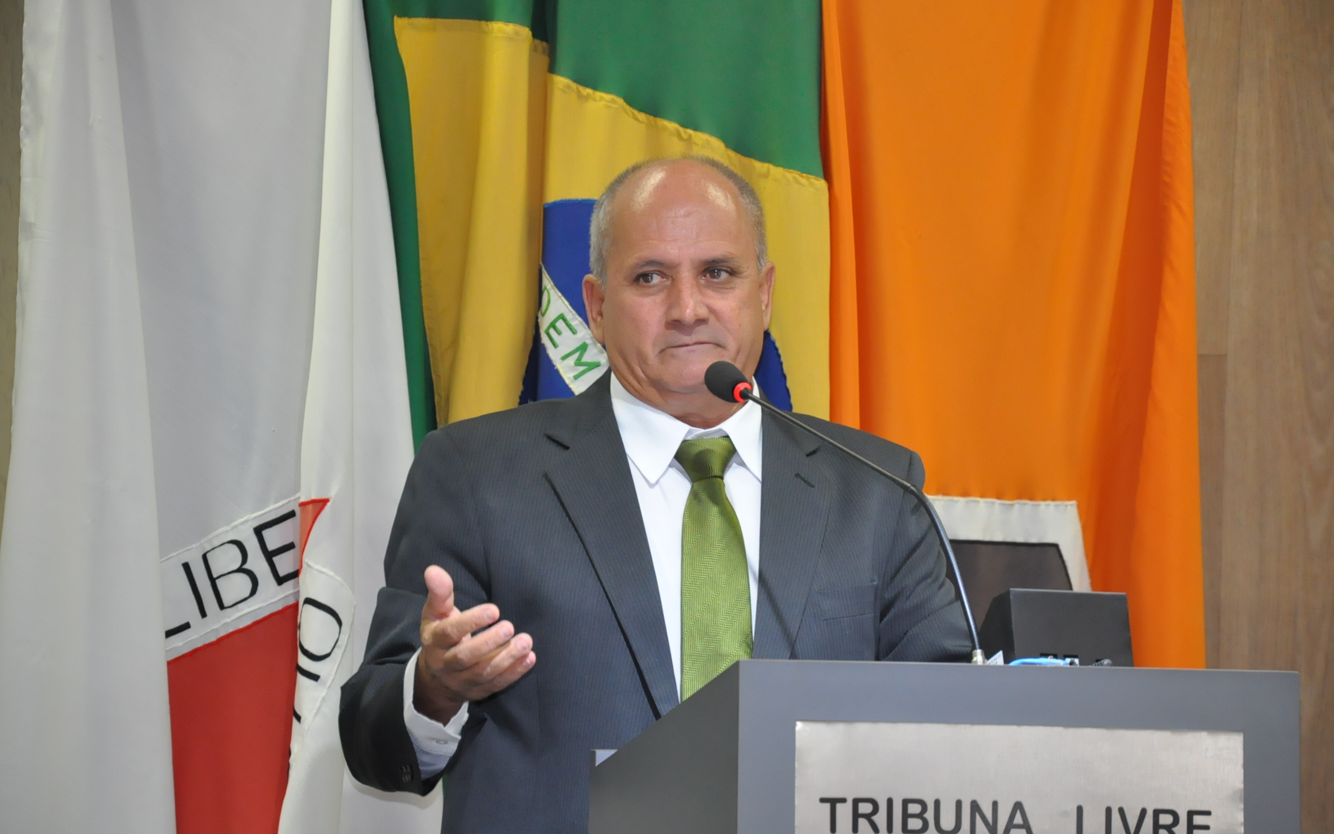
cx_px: 667
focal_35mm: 161
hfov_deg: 13.0
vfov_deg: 8.2
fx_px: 5836
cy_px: 425
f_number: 5.6
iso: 2000
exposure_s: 1/60
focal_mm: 105
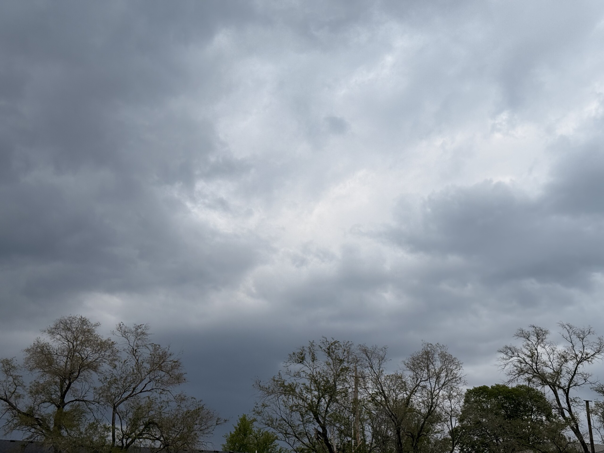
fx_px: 838
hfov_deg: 39.7
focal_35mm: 48
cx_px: 302
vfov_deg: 30.3
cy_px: 226
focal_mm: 6.76
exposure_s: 1/7143
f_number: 1.78
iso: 100
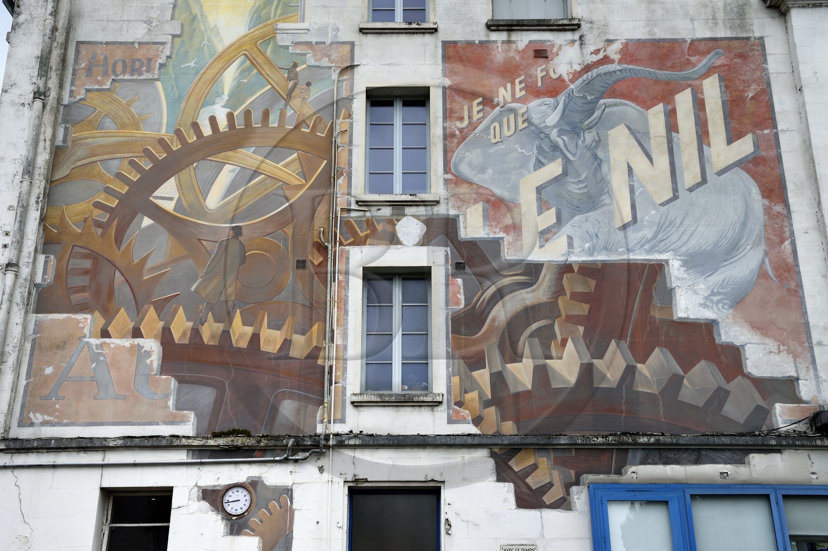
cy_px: 276
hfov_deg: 48.5
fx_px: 919
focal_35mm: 40
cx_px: 414
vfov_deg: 33.4
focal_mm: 40
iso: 400
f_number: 7.1
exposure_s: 1/640
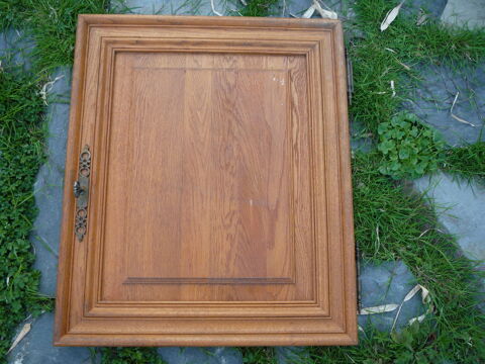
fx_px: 420
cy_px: 182
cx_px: 242
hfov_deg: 60.0
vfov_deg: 46.8
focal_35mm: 30
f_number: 3.3
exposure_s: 1/40
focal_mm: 5.2
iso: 100
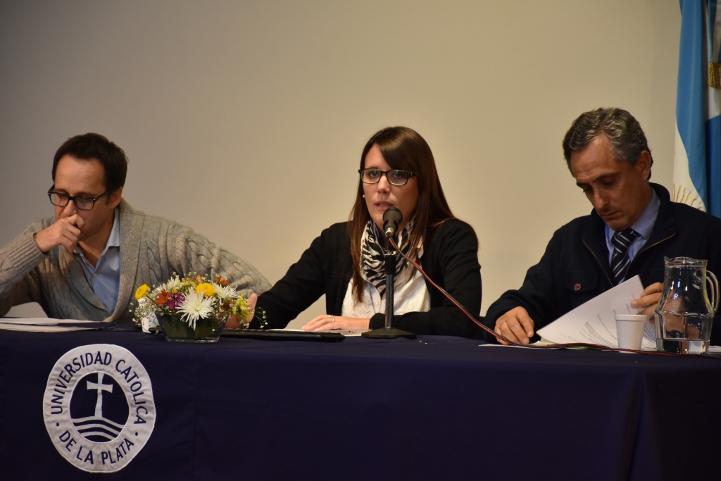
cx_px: 360
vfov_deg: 7.9
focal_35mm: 174
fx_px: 3485
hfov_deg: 11.8
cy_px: 240
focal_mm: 116
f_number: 5.6
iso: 800
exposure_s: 1/80
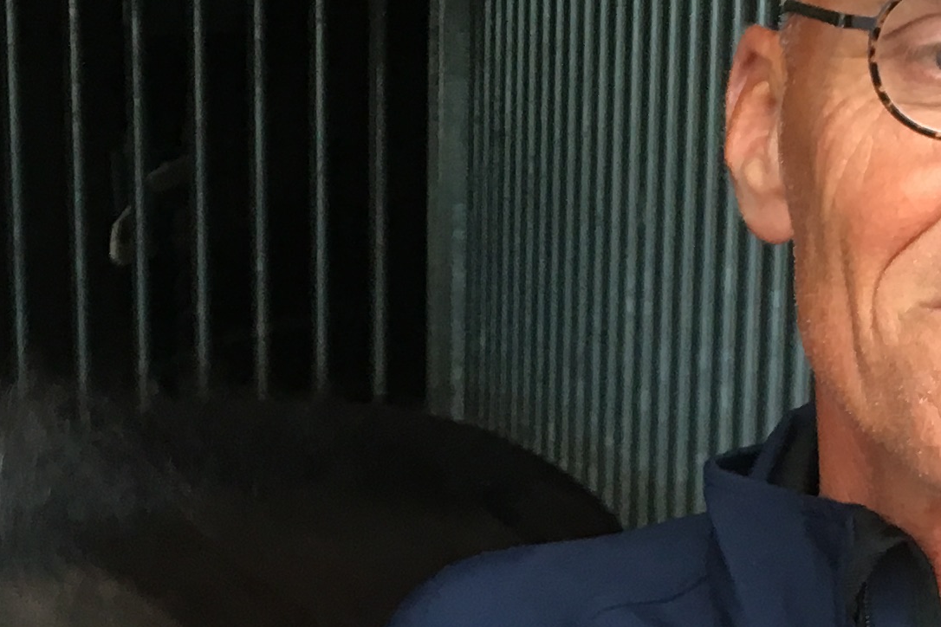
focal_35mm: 112
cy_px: 866
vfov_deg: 11.8
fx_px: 2927
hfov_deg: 18.3
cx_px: 525
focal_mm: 4.15
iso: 100
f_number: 2.2
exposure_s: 1/33
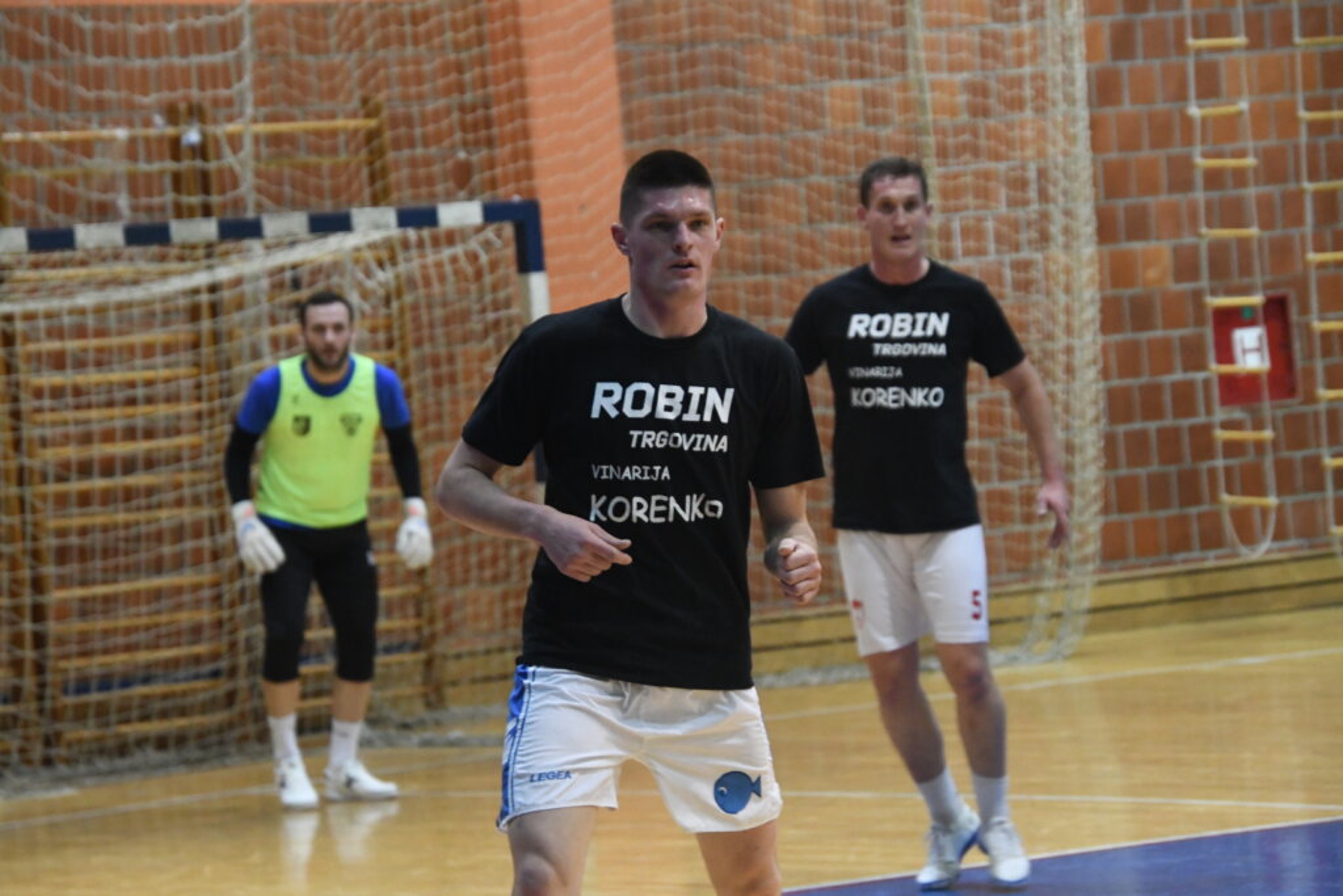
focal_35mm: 174
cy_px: 448
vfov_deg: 7.9
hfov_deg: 11.8
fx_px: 6492
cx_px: 672
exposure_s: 1/320
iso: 5000
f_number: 5
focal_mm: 116
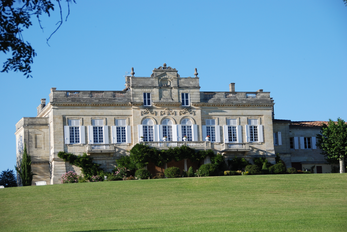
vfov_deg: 12.2
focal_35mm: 112
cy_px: 116
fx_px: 1086
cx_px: 174
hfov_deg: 18.2
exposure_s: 1/500
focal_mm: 75
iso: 140
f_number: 5.6
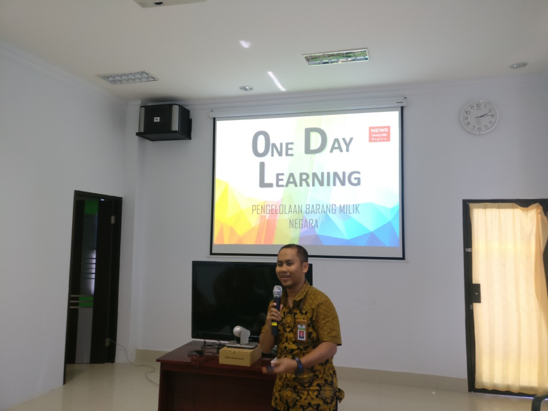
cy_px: 206
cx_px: 274
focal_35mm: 28
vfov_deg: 49.7
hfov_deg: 63.4
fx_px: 443
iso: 400
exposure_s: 1/20
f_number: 2
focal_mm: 4.26
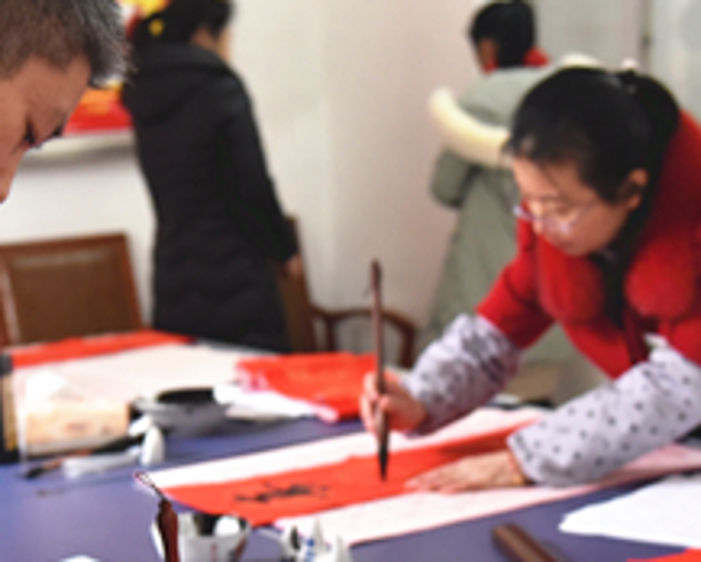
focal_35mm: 82
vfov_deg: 18.6
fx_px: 1703
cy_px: 434
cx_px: 207
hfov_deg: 23.1
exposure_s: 1/160
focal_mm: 38
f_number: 4
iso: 2800
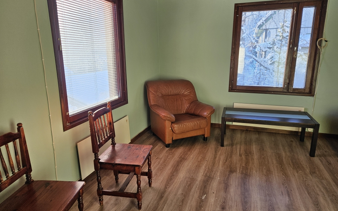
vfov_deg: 49.3
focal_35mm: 25
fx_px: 230
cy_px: 107
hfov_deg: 72.6
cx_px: 170
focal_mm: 5.4
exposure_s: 1/100
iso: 64
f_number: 1.8
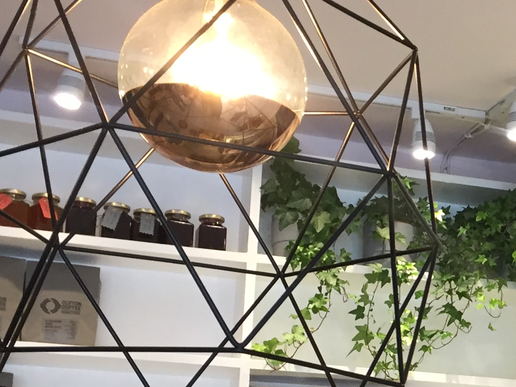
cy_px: 350
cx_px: 643
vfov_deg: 16.7
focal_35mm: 87
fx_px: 1297
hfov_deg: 20.8
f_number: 2.2
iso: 50
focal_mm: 4.15
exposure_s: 1/33
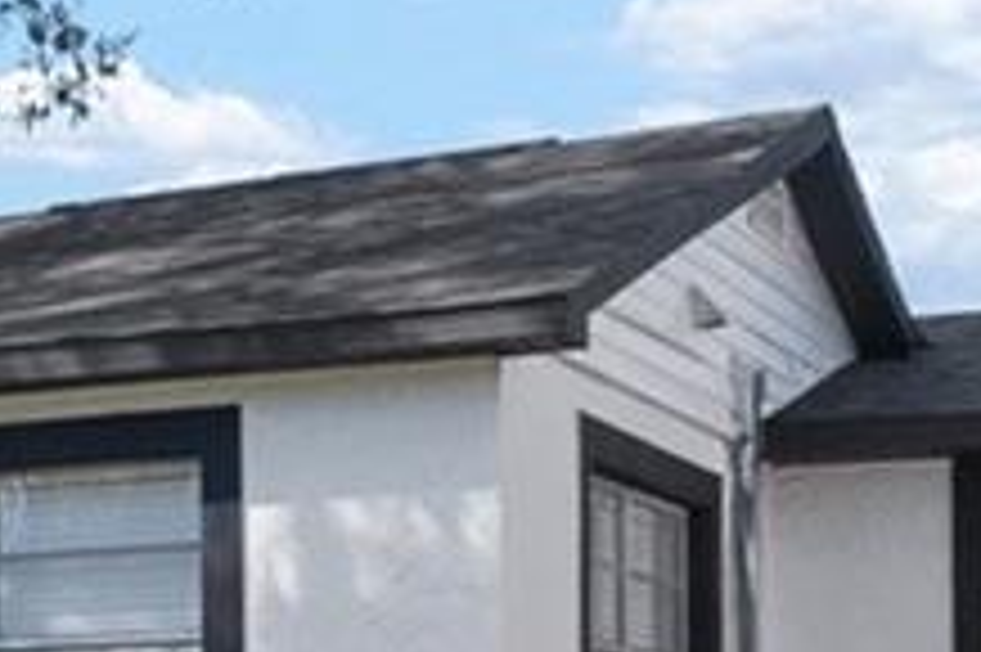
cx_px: -153
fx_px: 2995
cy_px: 791
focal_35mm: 110
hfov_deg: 17.8
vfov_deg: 12.1
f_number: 7.1
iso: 100
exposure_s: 1/50
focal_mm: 10
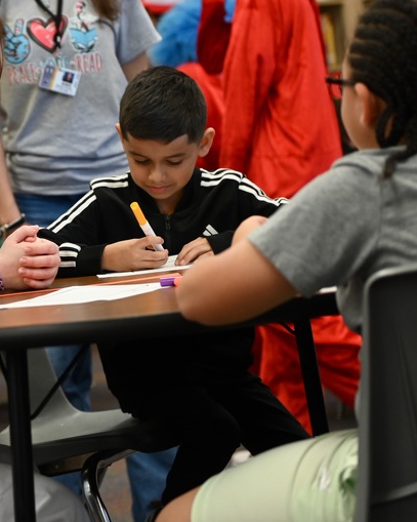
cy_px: 205
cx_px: -87
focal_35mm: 132
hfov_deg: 11.5
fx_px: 2037
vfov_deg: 14.6
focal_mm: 70
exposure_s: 1/400
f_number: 2.8
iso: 1600
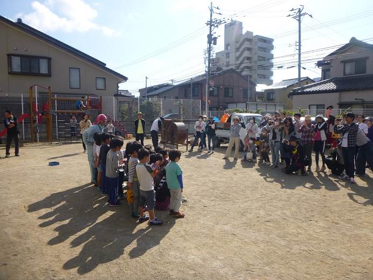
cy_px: 140
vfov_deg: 54.9
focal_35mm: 25
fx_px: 269
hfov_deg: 69.4
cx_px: 186
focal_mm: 4.5
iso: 100
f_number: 3.9
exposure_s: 1/640
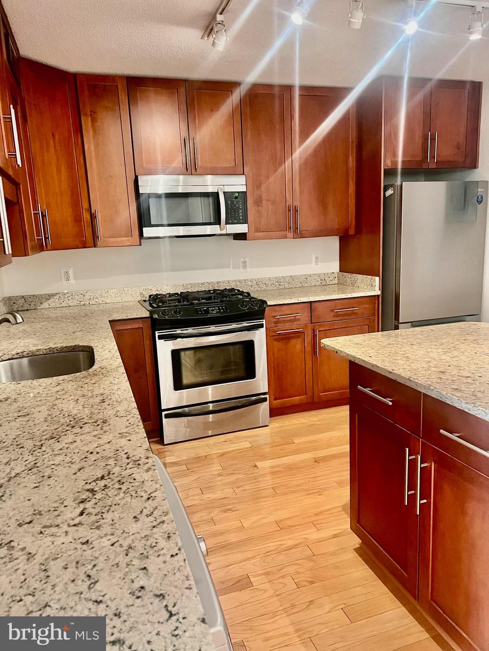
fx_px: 490
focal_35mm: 26
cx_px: 244
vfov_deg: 67.3
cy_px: 326
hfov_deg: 53.1
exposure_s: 1/40
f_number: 1.5
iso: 500
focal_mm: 5.7
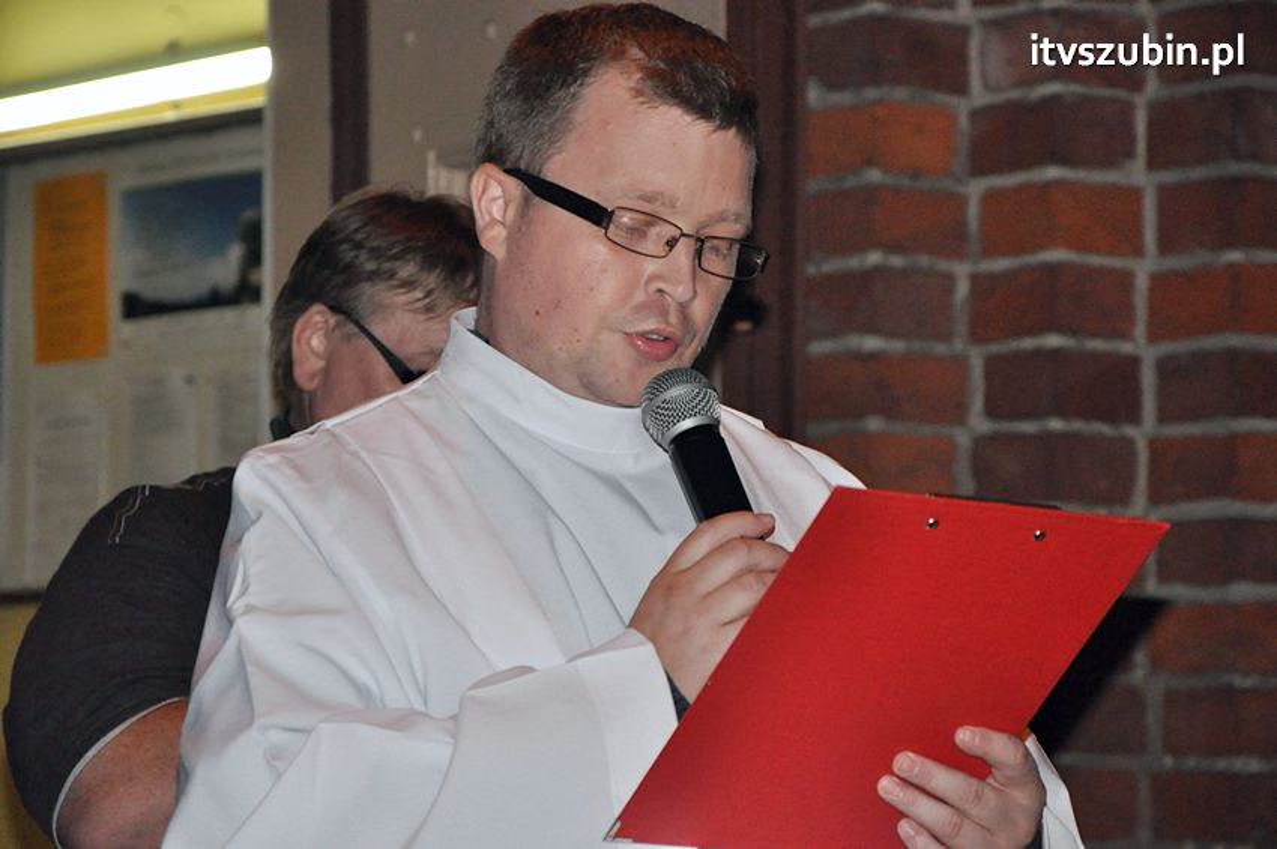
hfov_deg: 13.1
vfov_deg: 8.7
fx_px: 5581
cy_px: 424
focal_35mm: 158
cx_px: 638
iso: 2000
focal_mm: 105
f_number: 5.6
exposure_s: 1/60
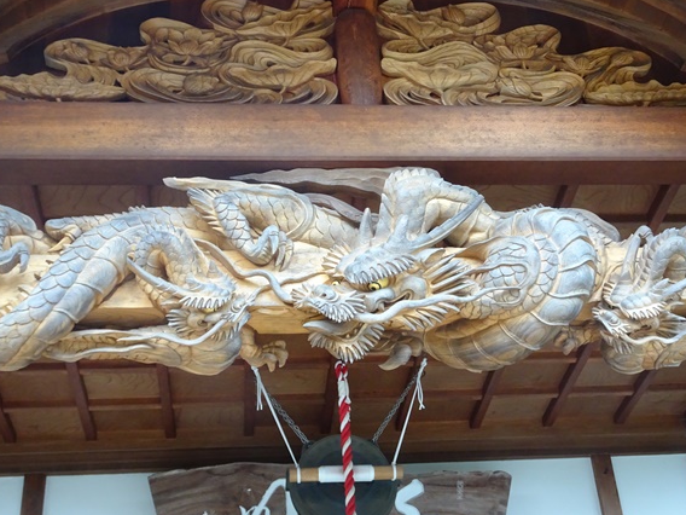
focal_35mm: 53
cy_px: 207
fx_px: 1050
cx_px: 367
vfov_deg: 27.5
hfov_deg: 36.2
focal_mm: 7.3
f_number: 4.5
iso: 400
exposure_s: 1/50
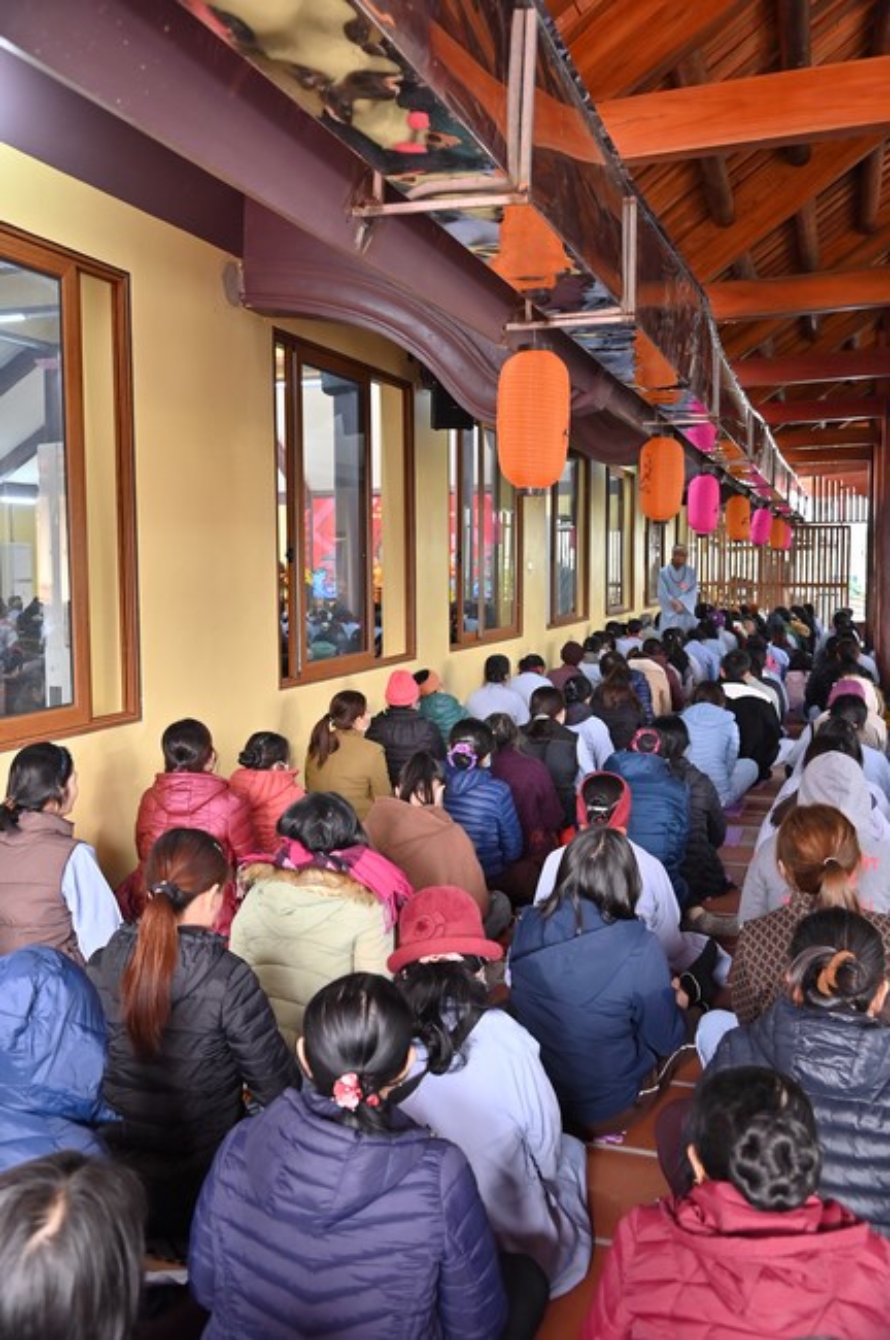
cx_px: 445
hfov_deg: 42.2
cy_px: 670
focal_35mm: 31
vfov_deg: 60.3
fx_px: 1152
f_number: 5
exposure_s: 1/80
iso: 800
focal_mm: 31
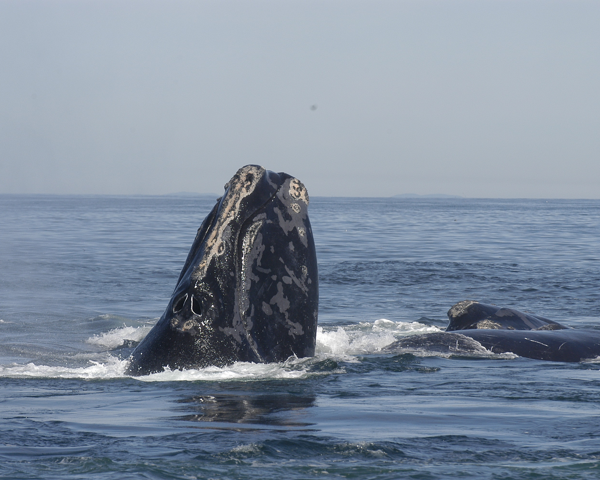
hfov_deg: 5.7
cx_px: 251
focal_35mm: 339
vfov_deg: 4.6
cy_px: 240
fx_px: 6020
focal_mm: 200
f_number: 7.1
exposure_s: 1/800
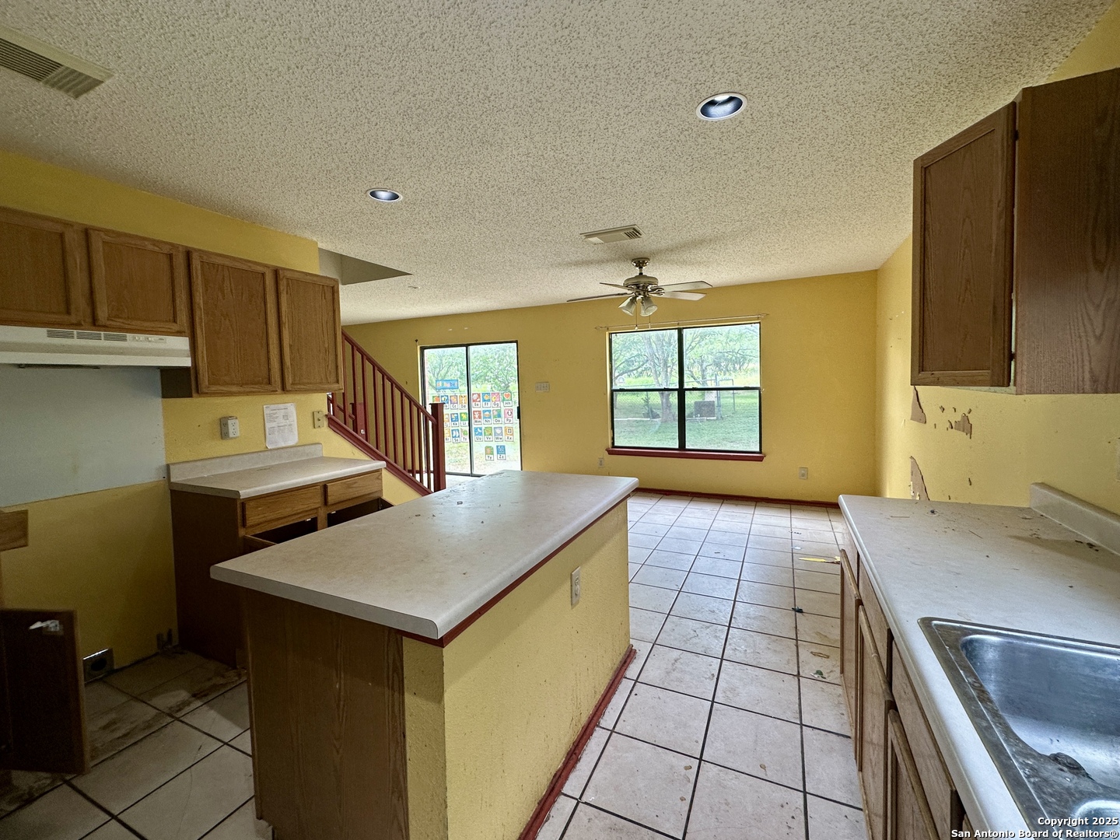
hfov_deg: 102.1
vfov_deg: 85.7
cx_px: 560
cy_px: 420
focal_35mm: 14
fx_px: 453
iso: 100
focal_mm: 2.22
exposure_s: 1/120
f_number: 2.2
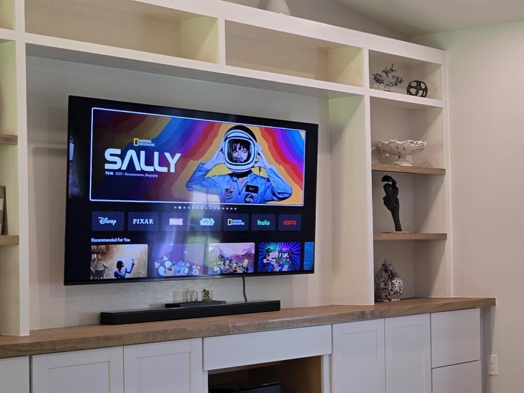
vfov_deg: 21.6
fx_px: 1029
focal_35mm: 68
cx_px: 551
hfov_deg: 26.7
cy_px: 231
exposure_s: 1/120
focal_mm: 6.3
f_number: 1.7
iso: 80
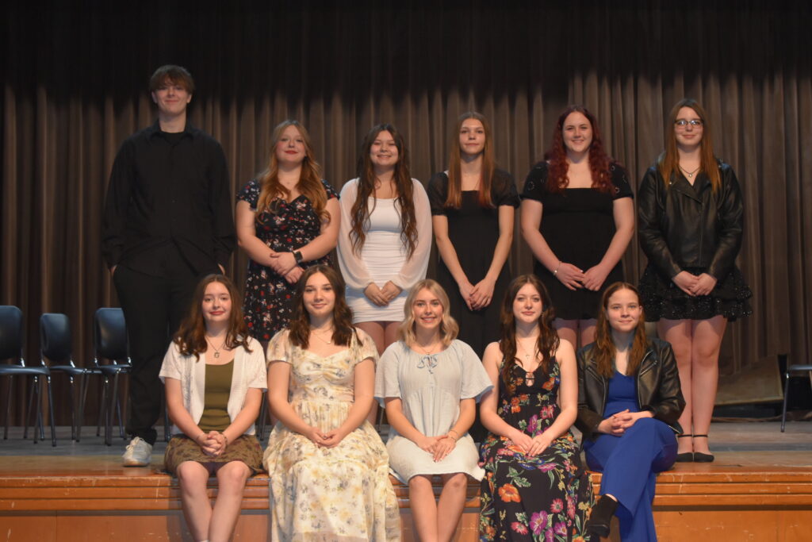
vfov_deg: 18.9
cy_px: 271
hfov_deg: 28.1
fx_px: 1624
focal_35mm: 72
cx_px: 406
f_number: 4.2
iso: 1250
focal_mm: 48
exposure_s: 1/60
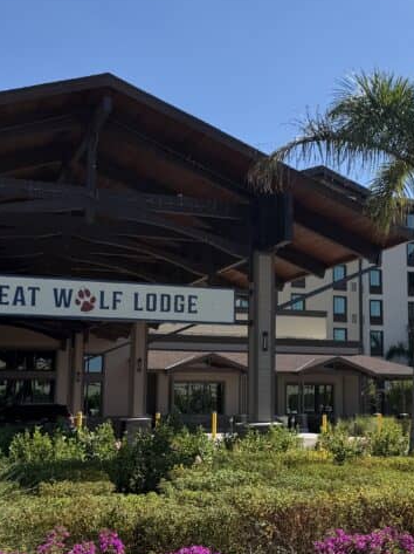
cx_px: 277
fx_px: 830
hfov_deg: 27.8
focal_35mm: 52
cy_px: 282
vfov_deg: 36.8
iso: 80
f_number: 1.78
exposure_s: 1/4673
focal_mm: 6.76
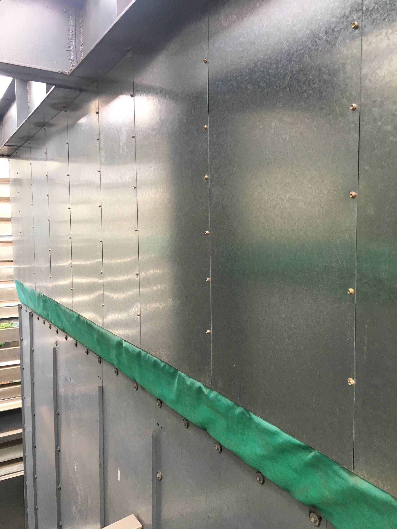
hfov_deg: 48.2
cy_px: 264
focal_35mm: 29
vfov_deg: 61.7
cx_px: 198
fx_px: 443
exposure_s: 1/33
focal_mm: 4.15
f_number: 2.2
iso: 50
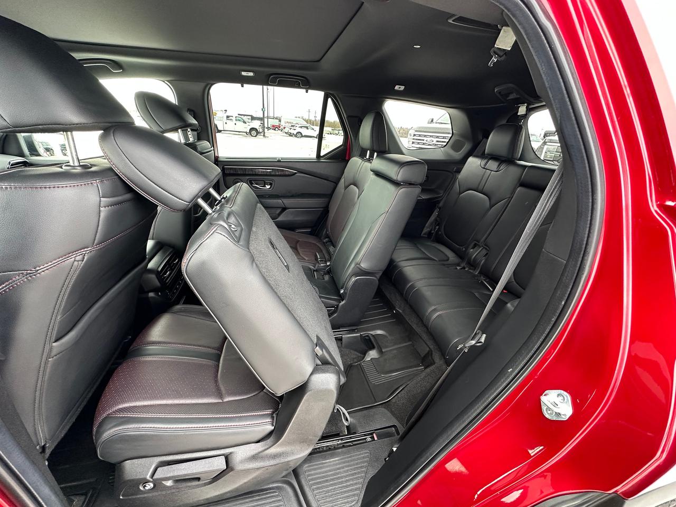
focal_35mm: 14
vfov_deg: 85.7
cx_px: 338
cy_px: 254
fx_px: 273
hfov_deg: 102.1
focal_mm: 2.22
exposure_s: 1/99
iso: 200
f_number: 2.2
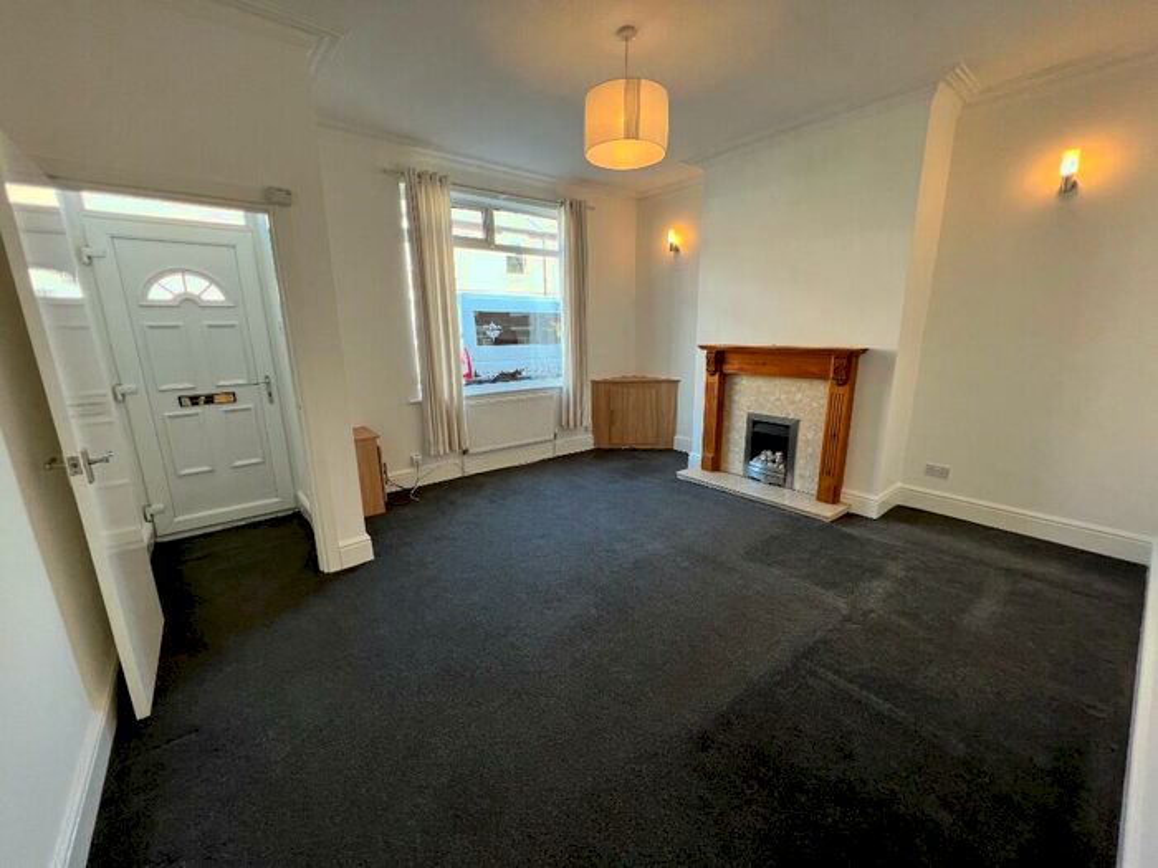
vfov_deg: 89.9
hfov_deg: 106.2
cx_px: 579
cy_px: 434
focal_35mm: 13
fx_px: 435
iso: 64
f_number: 1.8
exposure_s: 1/100
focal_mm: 1.57
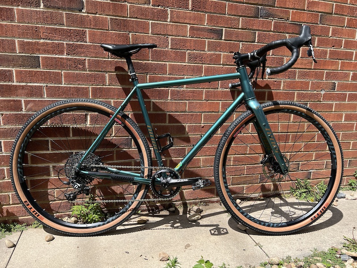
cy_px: 134
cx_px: 178
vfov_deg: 53.1
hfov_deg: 67.3
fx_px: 268
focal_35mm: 26
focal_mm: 5.7
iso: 50
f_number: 1.5
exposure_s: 1/1901
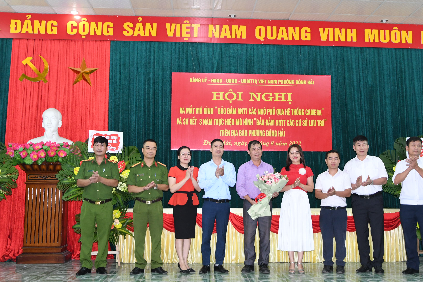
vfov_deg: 29.2
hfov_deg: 42.7
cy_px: 139
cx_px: 233
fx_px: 540
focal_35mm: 46
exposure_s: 1/200
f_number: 3.8
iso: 1600
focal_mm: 24
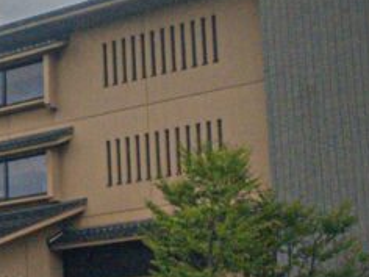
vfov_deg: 13.1
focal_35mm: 113
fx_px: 1205
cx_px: -63
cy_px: 216
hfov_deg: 16.7
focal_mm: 4.25
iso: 32
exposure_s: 1/590
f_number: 1.8
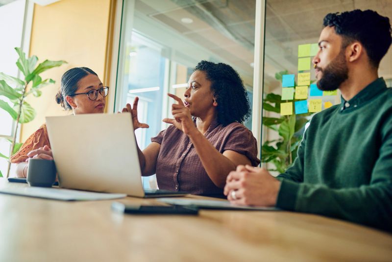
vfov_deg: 37.9
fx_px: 381
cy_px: 131
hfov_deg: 54.4
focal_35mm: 35
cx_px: 196
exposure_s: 1/200
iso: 640
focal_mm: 35
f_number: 2
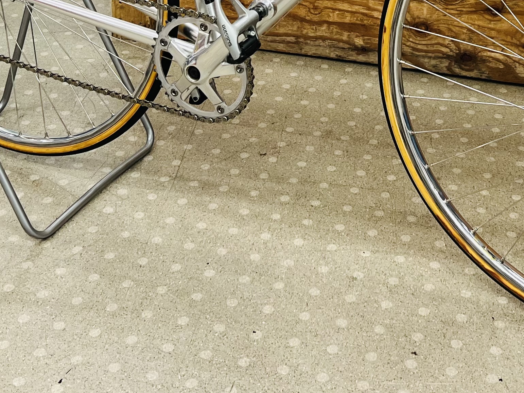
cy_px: -81
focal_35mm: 68
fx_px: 1029
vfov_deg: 20.2
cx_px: 343
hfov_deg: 28.4
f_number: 1.5
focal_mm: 5.7
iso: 125
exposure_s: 1/100
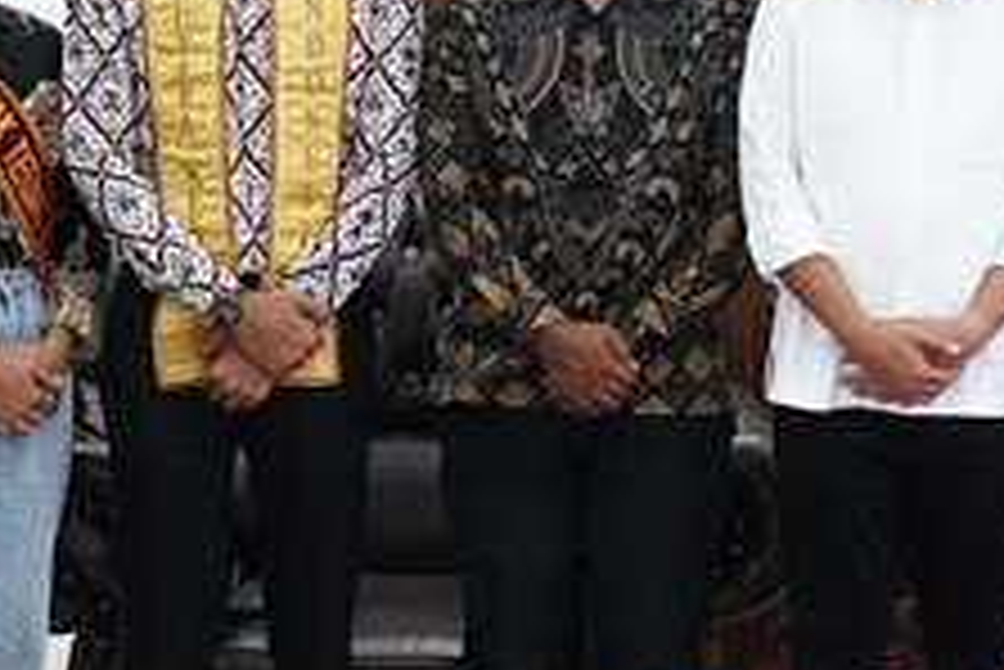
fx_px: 4449
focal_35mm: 159
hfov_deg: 12.8
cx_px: 743
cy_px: 317
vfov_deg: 8.6
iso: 6400
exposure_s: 1/100
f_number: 4
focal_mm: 37
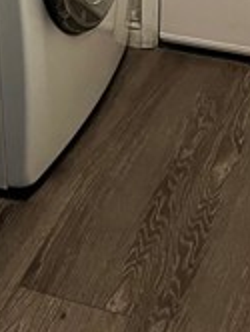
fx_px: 960
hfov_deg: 14.6
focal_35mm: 100
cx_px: 4
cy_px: -12
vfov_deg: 19.0
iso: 500
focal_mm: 5.1
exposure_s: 1/40
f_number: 1.6
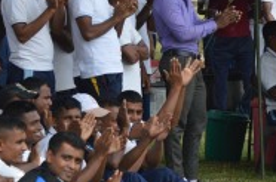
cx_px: 7
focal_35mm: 509
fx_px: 3889
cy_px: 71
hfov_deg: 4.1
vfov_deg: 2.7
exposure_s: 1/800
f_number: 5.6
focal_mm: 105
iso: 400
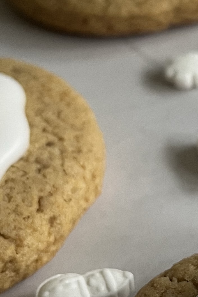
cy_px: 146
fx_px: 850
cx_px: 240
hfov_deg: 12.9
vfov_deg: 19.8
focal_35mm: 103
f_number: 1.6
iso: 250
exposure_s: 1/60
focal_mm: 5.1
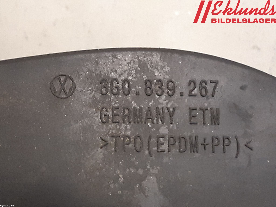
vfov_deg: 53.1
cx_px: 138
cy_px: 104
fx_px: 207
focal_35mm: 26
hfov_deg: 67.3
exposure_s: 1/33
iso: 250
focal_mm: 3.93
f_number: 1.7
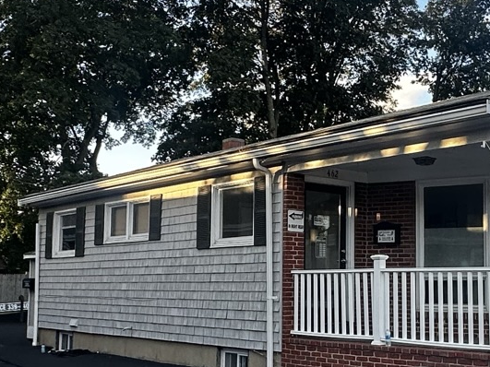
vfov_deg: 26.9
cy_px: 238
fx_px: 764
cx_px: 334
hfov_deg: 35.1
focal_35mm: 54
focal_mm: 2.22
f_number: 2.2
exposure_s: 1/192
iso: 40
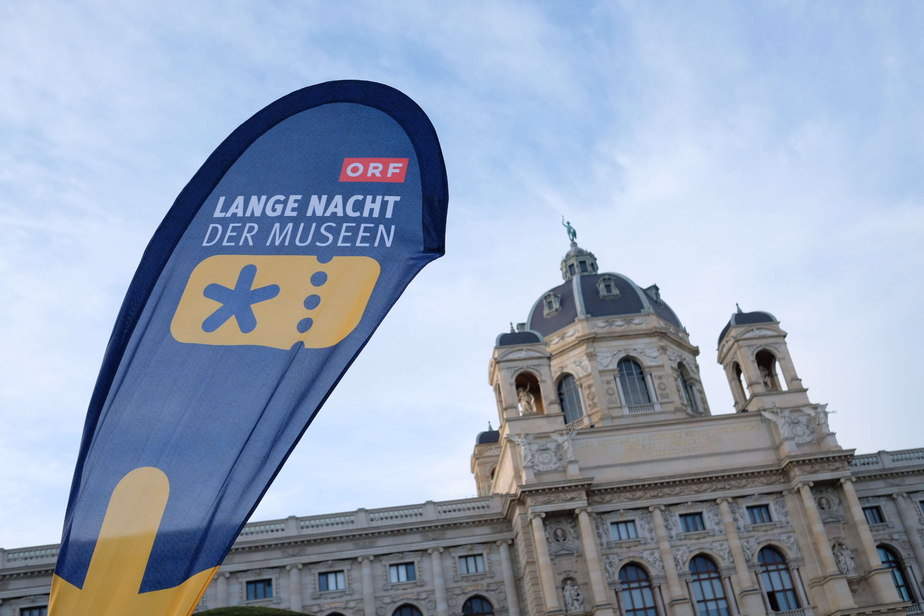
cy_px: 308
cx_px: 462
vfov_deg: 37.9
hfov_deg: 54.4
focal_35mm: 35
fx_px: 898
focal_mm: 23
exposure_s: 1/800
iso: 800
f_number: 4.5
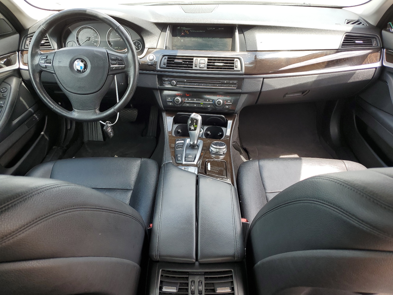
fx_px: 295
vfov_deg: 53.1
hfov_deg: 67.3
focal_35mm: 26
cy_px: 148
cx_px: 196
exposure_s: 1/256
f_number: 1.5
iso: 50
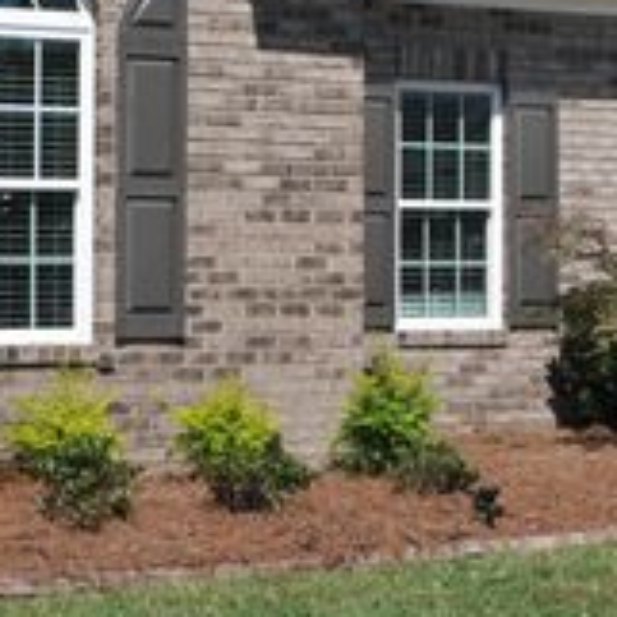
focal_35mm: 111
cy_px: 149
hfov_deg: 15.6
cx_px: 502
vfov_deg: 15.6
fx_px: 2238
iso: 200
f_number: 10
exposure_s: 1/400
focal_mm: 28
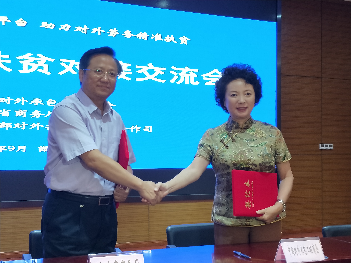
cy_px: 132
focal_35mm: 25
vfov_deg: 54.9
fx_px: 253
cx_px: 176
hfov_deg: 69.4
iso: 200
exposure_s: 1/33
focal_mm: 4.27
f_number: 1.7
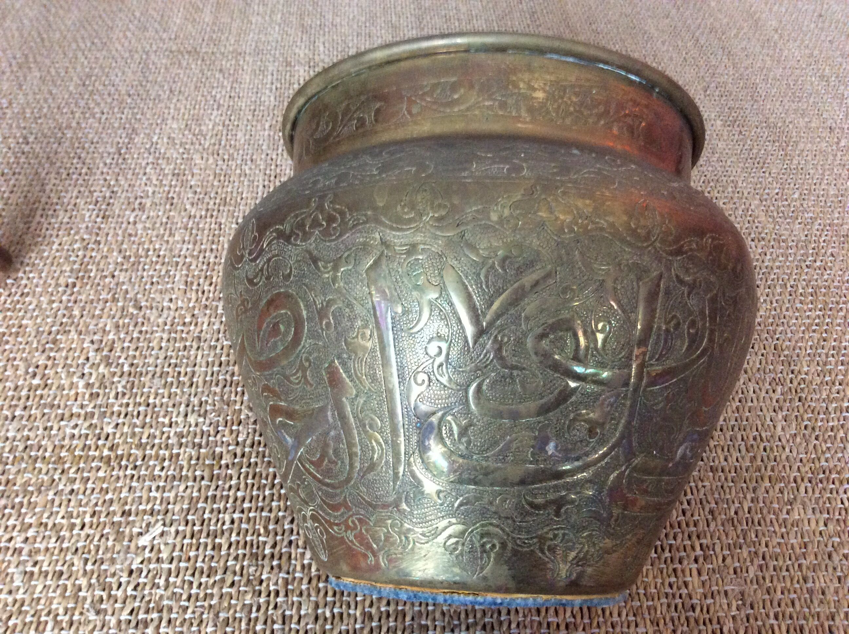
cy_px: 317
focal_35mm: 32
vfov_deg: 44.1
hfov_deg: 56.9
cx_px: 424
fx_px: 784
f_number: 2.4
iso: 250
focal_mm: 3.3
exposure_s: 1/20
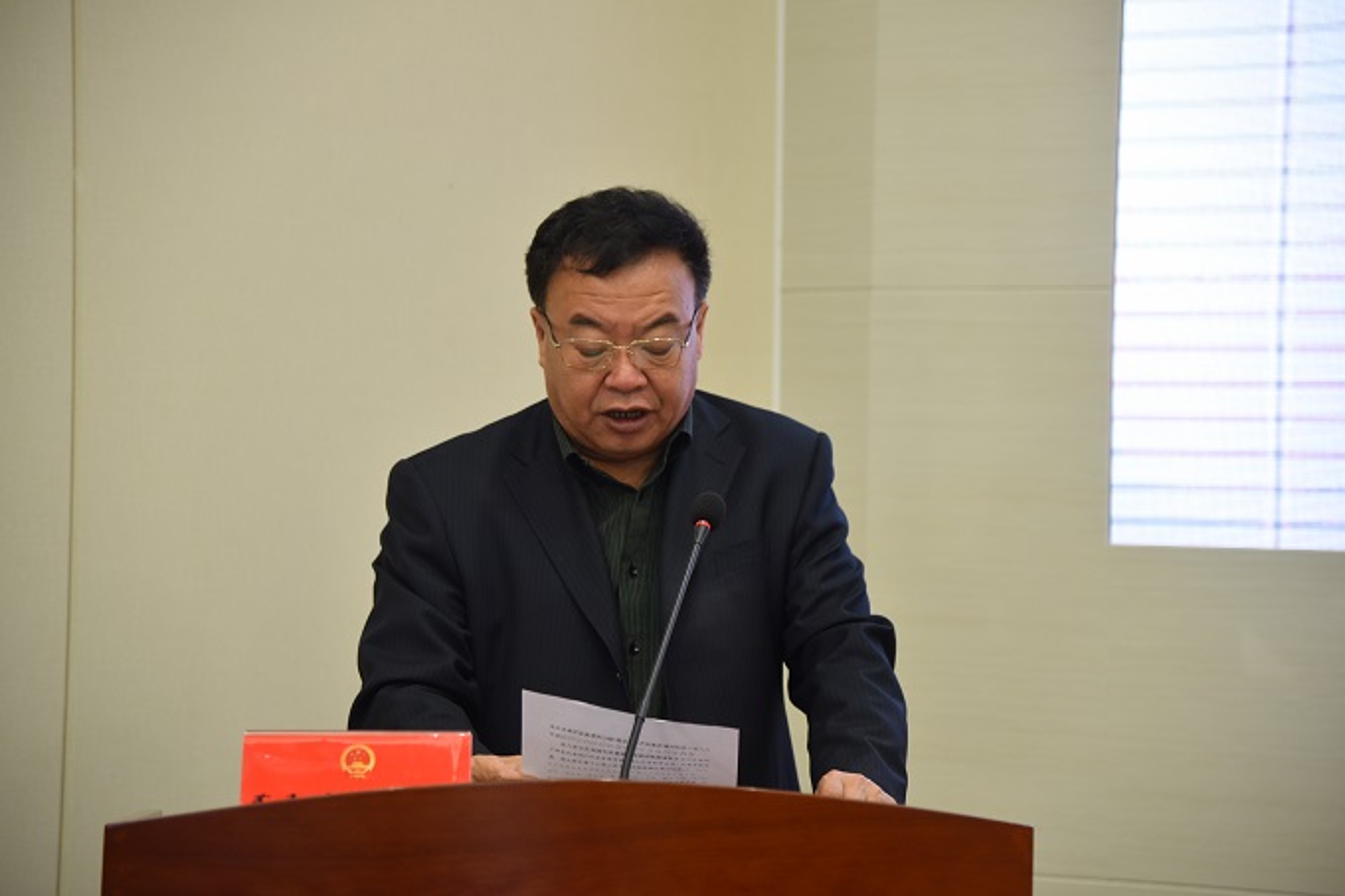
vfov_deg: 13.0
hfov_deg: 19.5
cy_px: 448
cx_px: 672
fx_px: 3922
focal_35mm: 105
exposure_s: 1/60
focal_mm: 105
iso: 640
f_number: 4
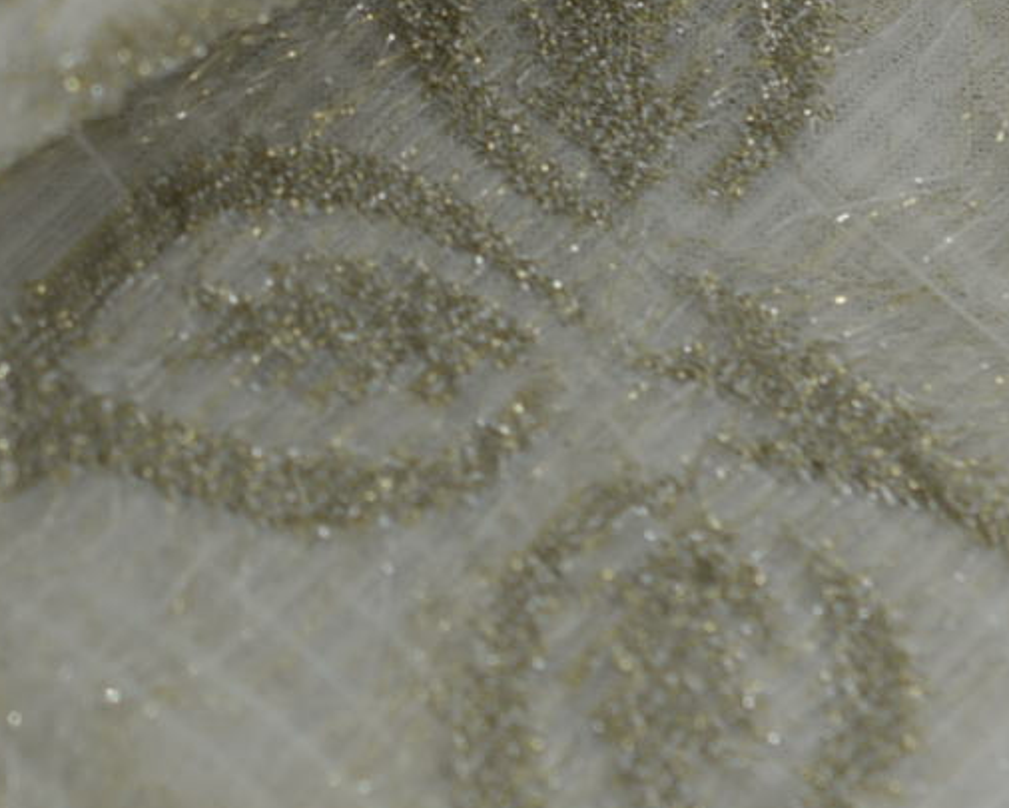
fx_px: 8333
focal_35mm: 279
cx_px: -504
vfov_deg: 5.5
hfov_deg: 6.8
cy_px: -287
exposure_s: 1/250
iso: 100
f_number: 4
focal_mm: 50
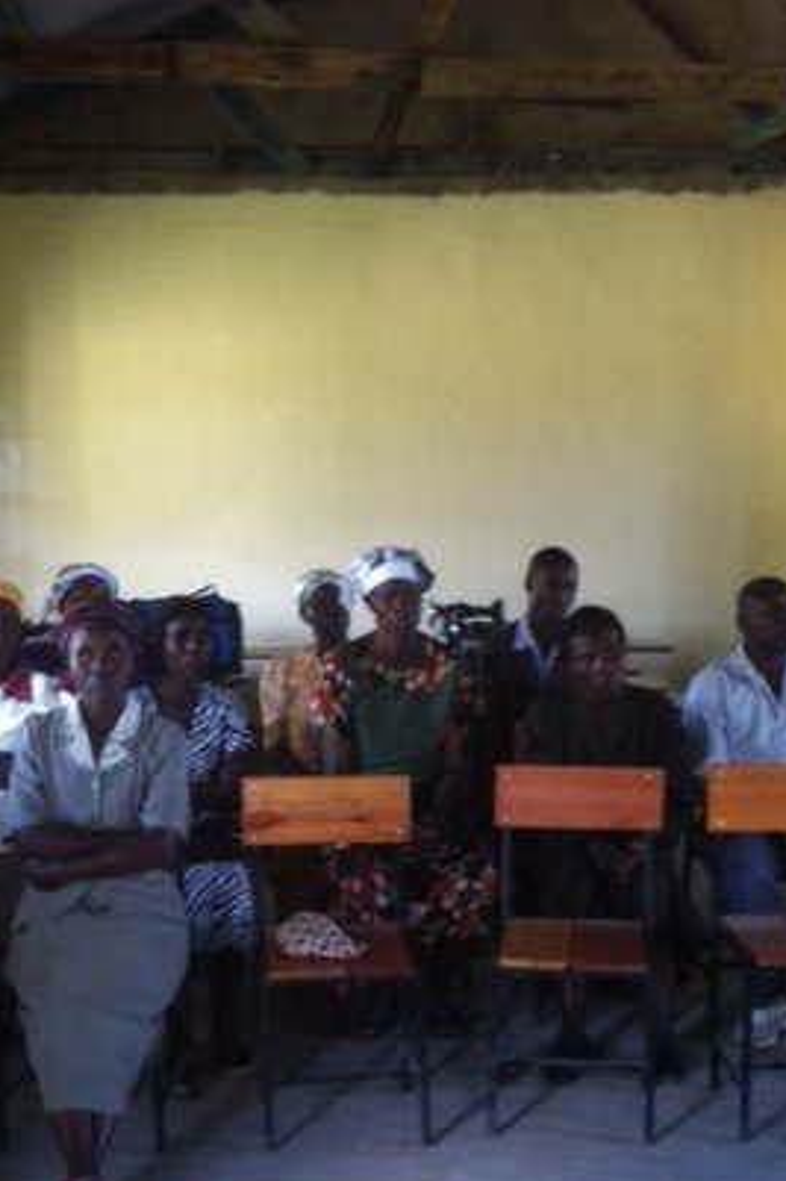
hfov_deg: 23.3
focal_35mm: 58
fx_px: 1901
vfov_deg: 34.0
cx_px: 324
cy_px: 845
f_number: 2.8
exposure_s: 1/20
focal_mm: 3.85
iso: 80
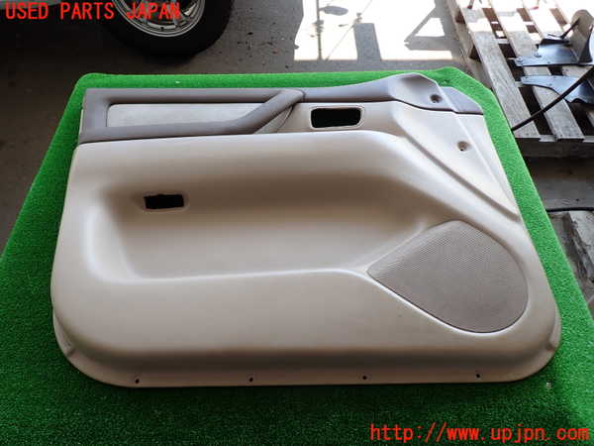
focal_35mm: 25
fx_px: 429
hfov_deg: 69.4
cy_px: 223
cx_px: 297
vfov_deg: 54.9
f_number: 2.8
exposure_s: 1/100
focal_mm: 4.5
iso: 100
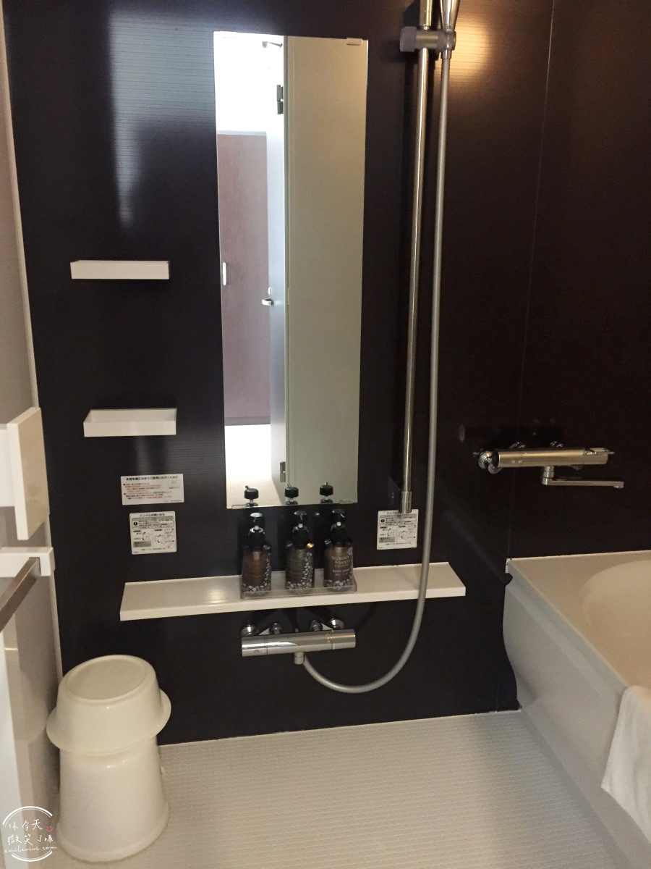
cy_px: 434
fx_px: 727
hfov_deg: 48.2
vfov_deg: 61.7
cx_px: 326
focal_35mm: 29
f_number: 2.2
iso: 400
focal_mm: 4.15
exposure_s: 1/15
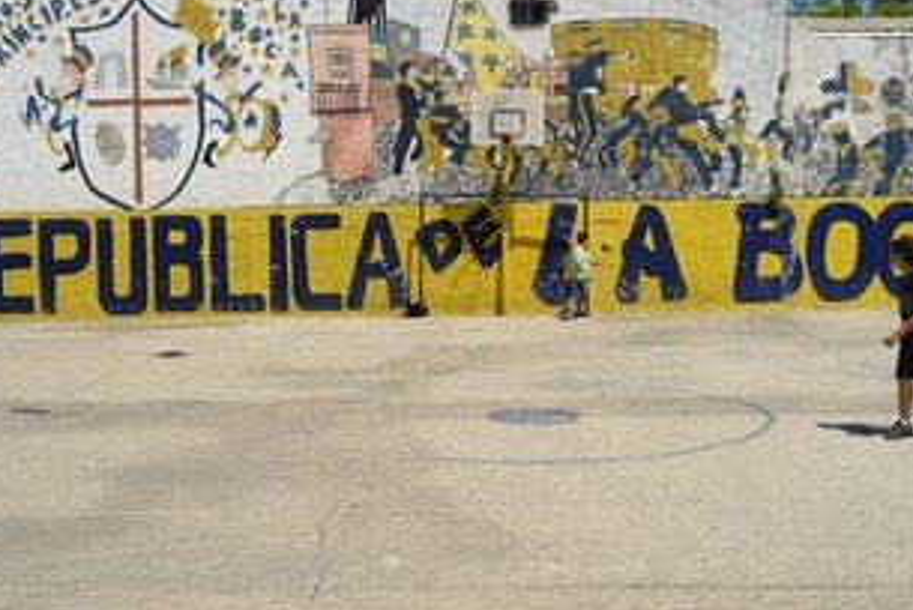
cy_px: 203
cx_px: 464
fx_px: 1117
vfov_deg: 30.4
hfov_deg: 44.5
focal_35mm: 44
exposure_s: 1/500
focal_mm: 32
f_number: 14
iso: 400
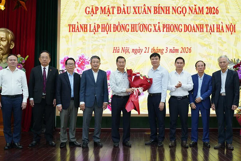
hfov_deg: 47.4
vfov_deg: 32.6
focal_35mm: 41
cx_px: 128
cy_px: 75
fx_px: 274
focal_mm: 32
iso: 800
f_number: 3.2
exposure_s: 1/160
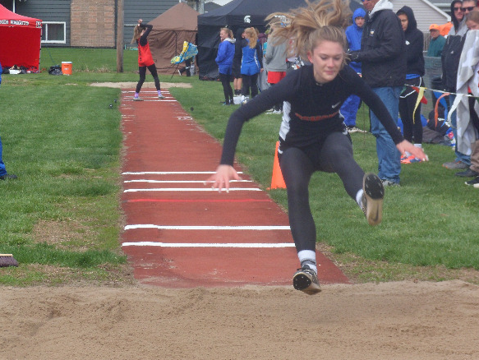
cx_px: 262
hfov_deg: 13.7
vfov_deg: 10.3
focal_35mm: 144
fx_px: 1994
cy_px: 160
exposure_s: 1/250
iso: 80
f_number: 5.3
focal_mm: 17.7
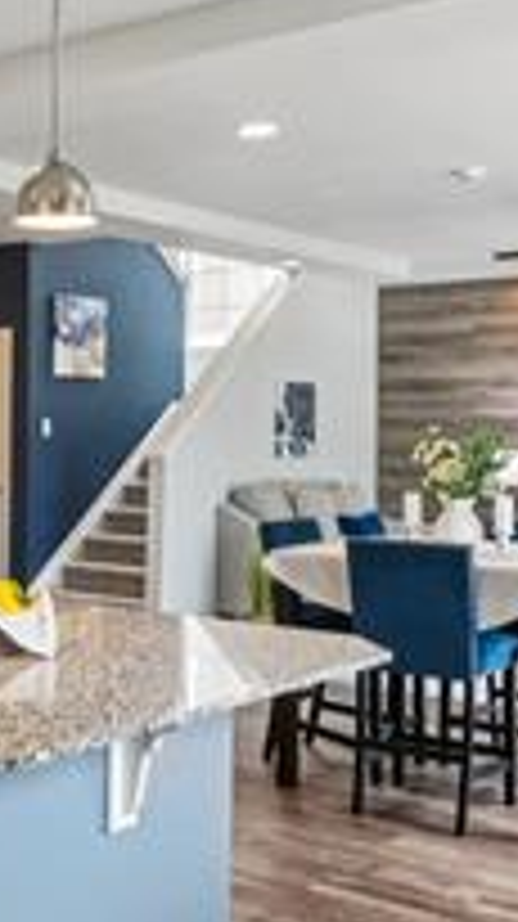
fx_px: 1199
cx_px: -54
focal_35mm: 49
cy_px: 405
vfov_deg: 42.0
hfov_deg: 22.9
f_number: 8
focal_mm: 10
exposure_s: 1/8
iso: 800
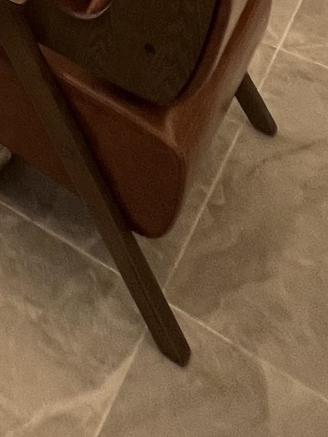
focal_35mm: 67
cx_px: -393
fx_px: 846
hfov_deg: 15.5
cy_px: -440
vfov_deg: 18.6
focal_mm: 1.57
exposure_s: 1/168
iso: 64
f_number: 1.8
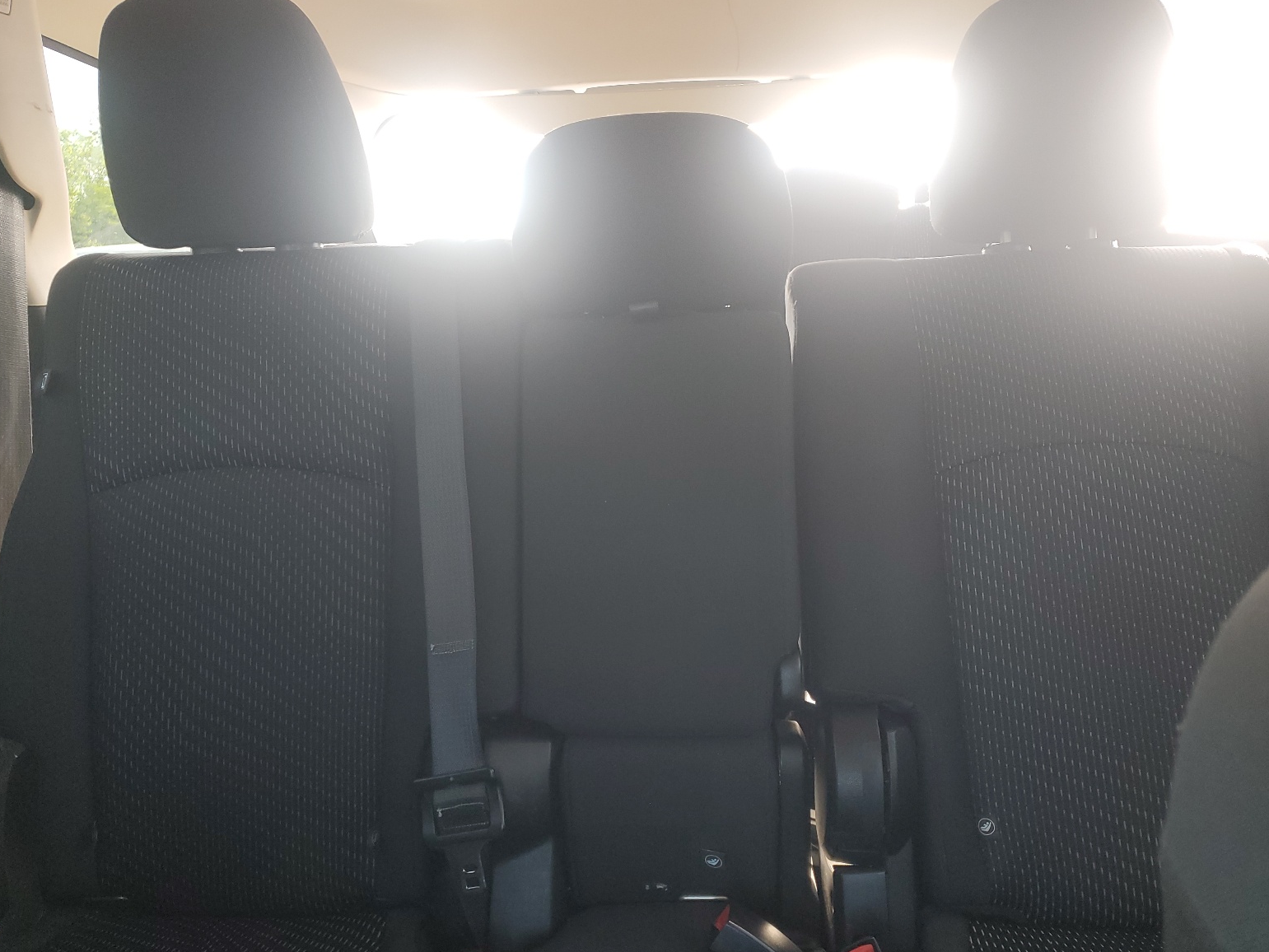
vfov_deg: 51.4
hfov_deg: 65.3
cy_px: 492
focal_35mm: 27
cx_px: 648
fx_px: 990
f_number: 1.5
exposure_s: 1/120
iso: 68
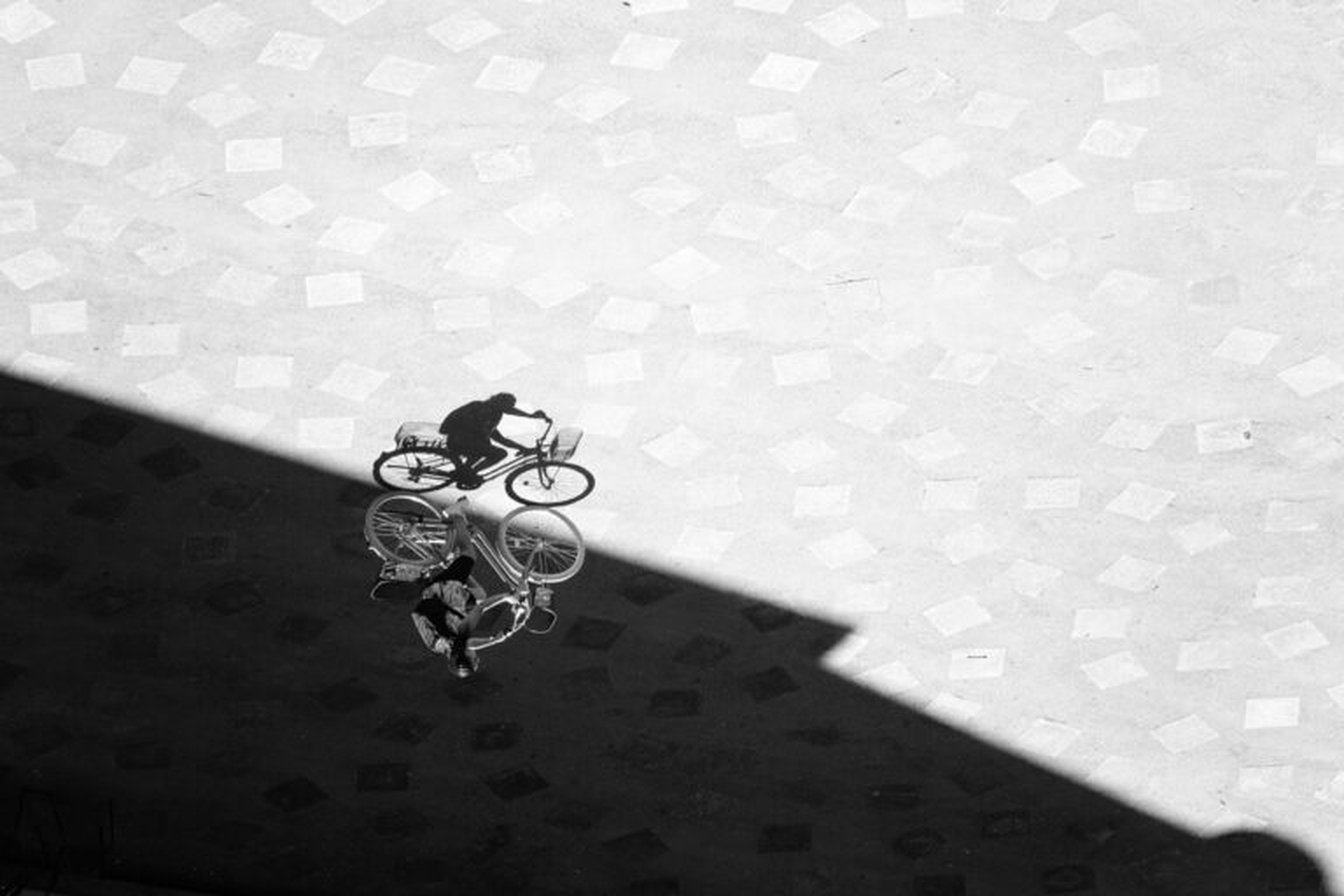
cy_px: 448
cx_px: 672
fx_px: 18404
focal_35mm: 493
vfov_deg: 2.8
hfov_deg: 4.2
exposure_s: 1/500
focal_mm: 180.69
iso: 100
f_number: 4
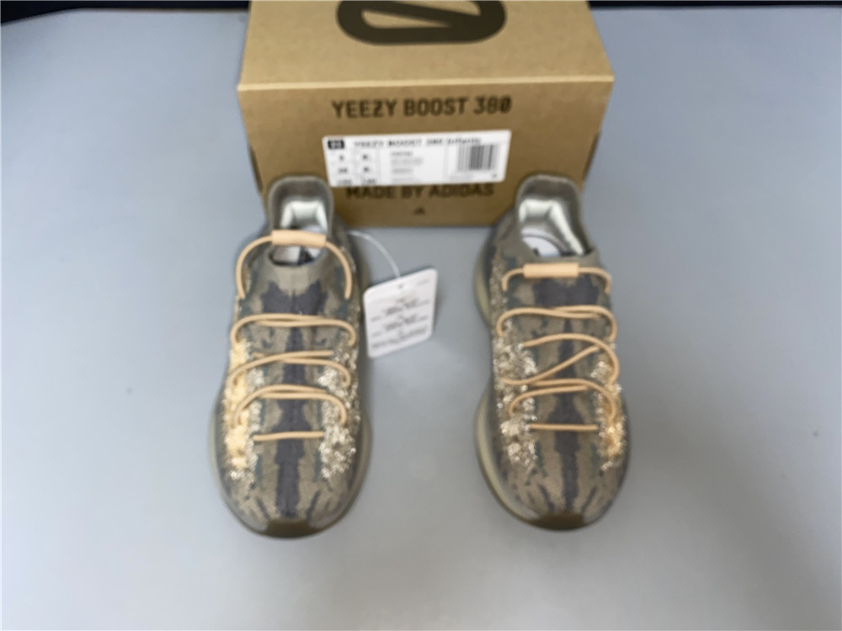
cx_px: 421
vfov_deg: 53.1
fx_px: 632
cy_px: 316
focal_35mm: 26
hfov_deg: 67.3
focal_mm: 4.25
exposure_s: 1/17
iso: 64
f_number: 1.8
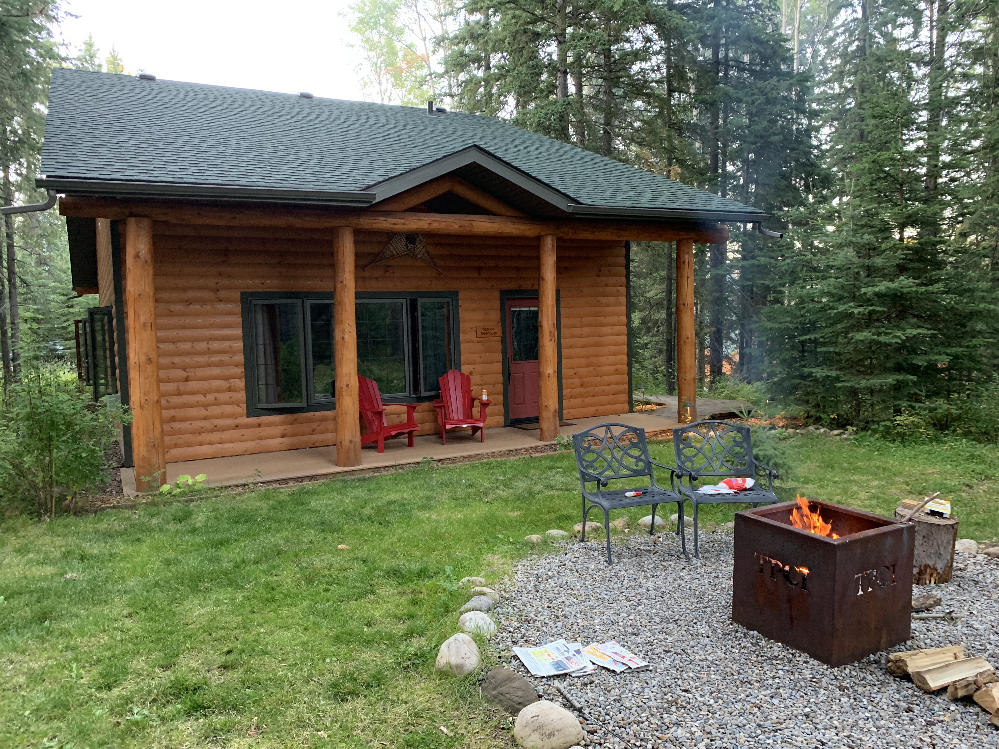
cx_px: 500
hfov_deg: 67.3
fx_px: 750
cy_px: 374
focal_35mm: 26
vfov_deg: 53.1
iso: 400
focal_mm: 4.25
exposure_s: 1/55
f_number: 1.8
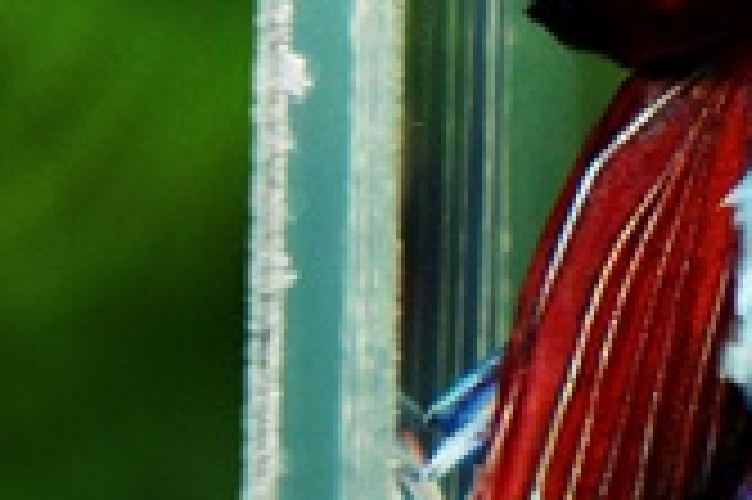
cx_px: 1558
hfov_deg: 4.6
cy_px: 198
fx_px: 9301
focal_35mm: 446
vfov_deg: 3.1
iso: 320
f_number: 5.6
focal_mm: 55
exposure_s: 1/100
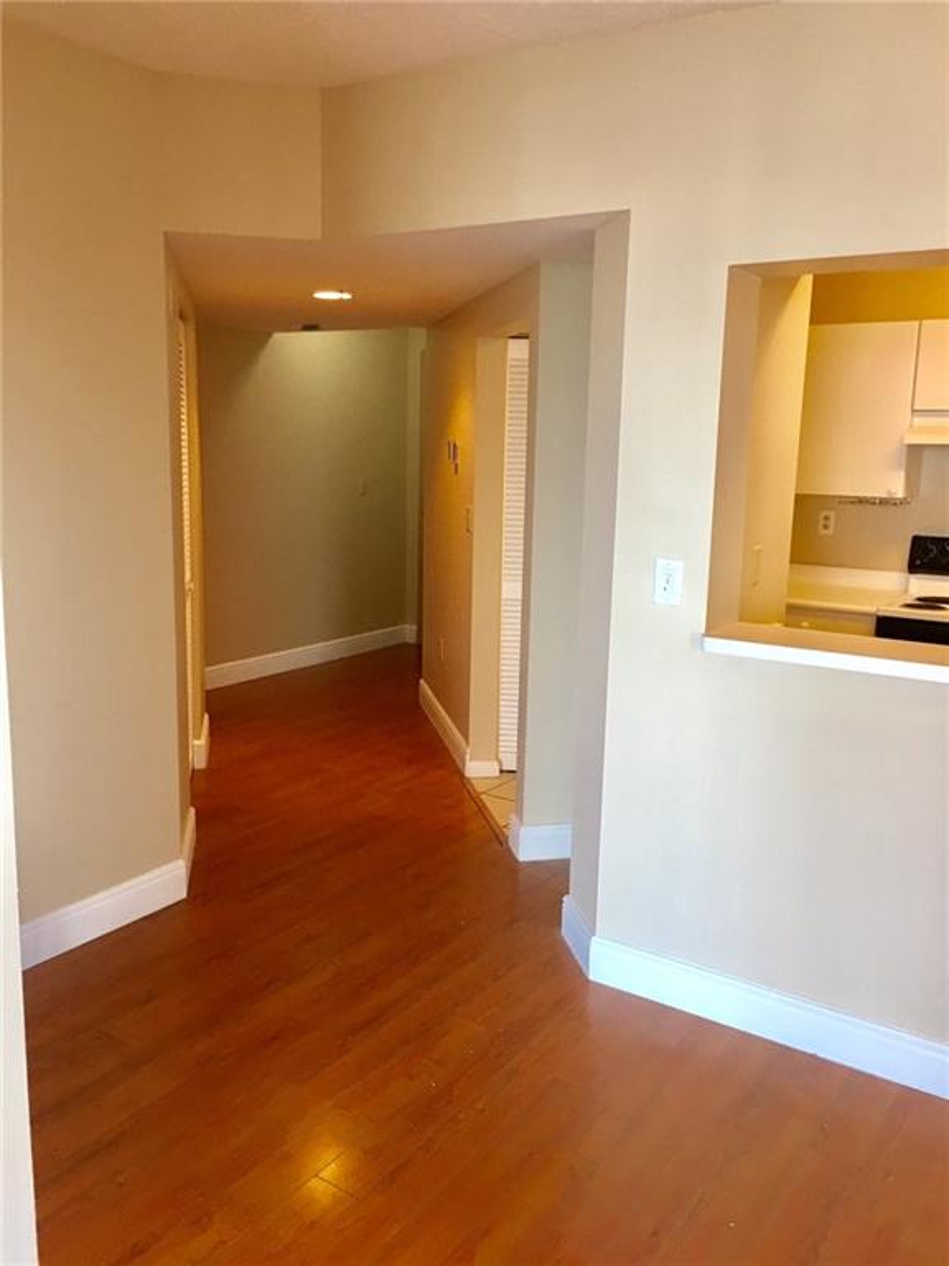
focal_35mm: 29
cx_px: 474
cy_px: 633
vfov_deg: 61.7
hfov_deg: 48.2
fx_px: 1060
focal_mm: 4.15
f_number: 2.2
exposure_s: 1/30
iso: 32
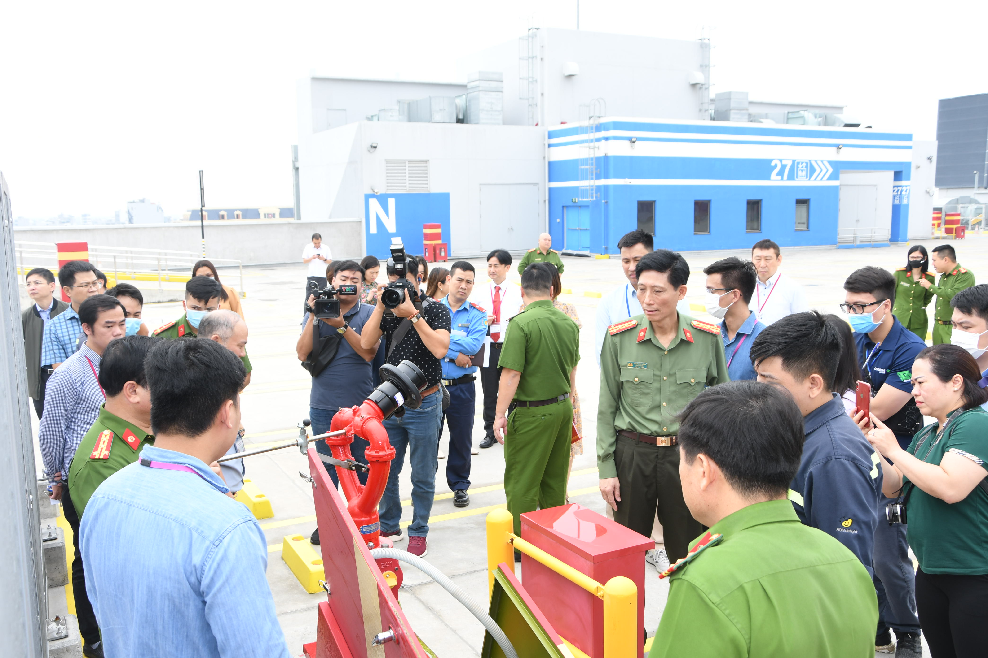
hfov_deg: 57.2
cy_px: 329
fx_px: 906
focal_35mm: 33
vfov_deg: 40.0
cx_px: 494
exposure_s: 1/200
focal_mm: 22
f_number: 7.1
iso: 200
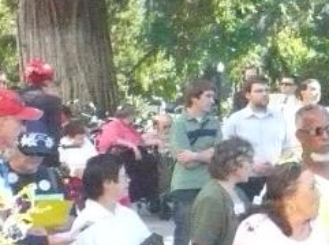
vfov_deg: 9.9
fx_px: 1414
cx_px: 678
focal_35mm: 149
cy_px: 98
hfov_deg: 11.8
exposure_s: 1/250
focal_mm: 5.8
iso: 1250
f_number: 8
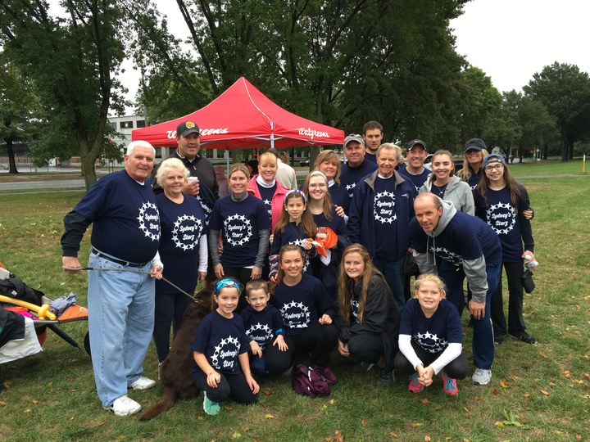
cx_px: 295
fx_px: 494
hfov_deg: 61.7
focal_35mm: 29
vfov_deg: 48.2
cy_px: 221
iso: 25
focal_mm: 4.15
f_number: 2.2
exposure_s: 1/120
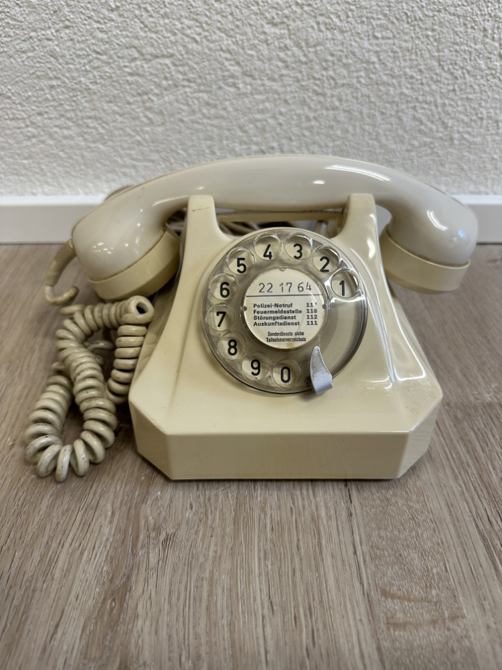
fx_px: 464
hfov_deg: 56.8
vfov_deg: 71.6
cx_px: 251
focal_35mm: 24
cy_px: 335
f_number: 1.8
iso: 160
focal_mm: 6.9
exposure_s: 1/100
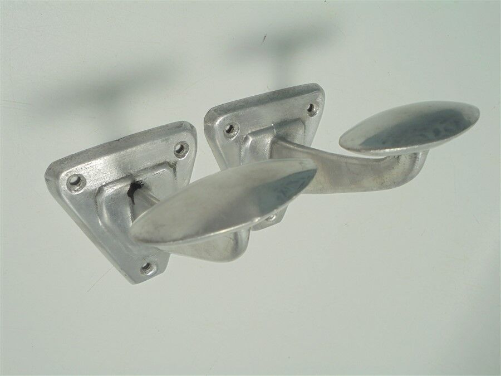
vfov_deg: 37.7
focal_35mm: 38
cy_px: 188
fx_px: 550
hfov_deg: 49.0
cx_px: 250
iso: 100
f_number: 4.2
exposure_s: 1/80
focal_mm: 6.9
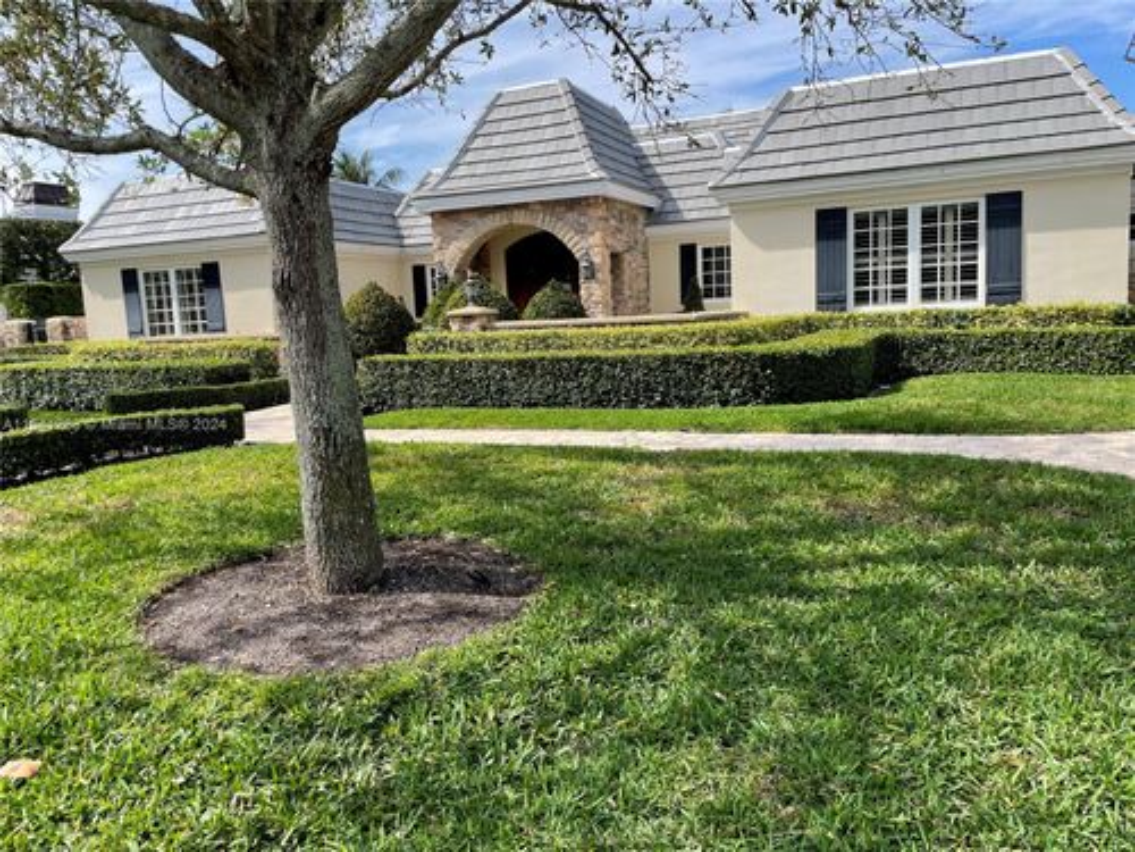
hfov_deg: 67.3
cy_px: 426
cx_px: 568
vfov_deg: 53.1
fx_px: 852
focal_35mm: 26
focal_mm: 4.2
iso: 32
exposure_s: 1/1949
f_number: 1.6
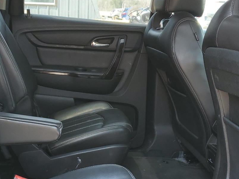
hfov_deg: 36.8
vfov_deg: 27.8
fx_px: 359
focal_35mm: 52
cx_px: 109
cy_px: 123
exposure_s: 1/213
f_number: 1.5
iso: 50
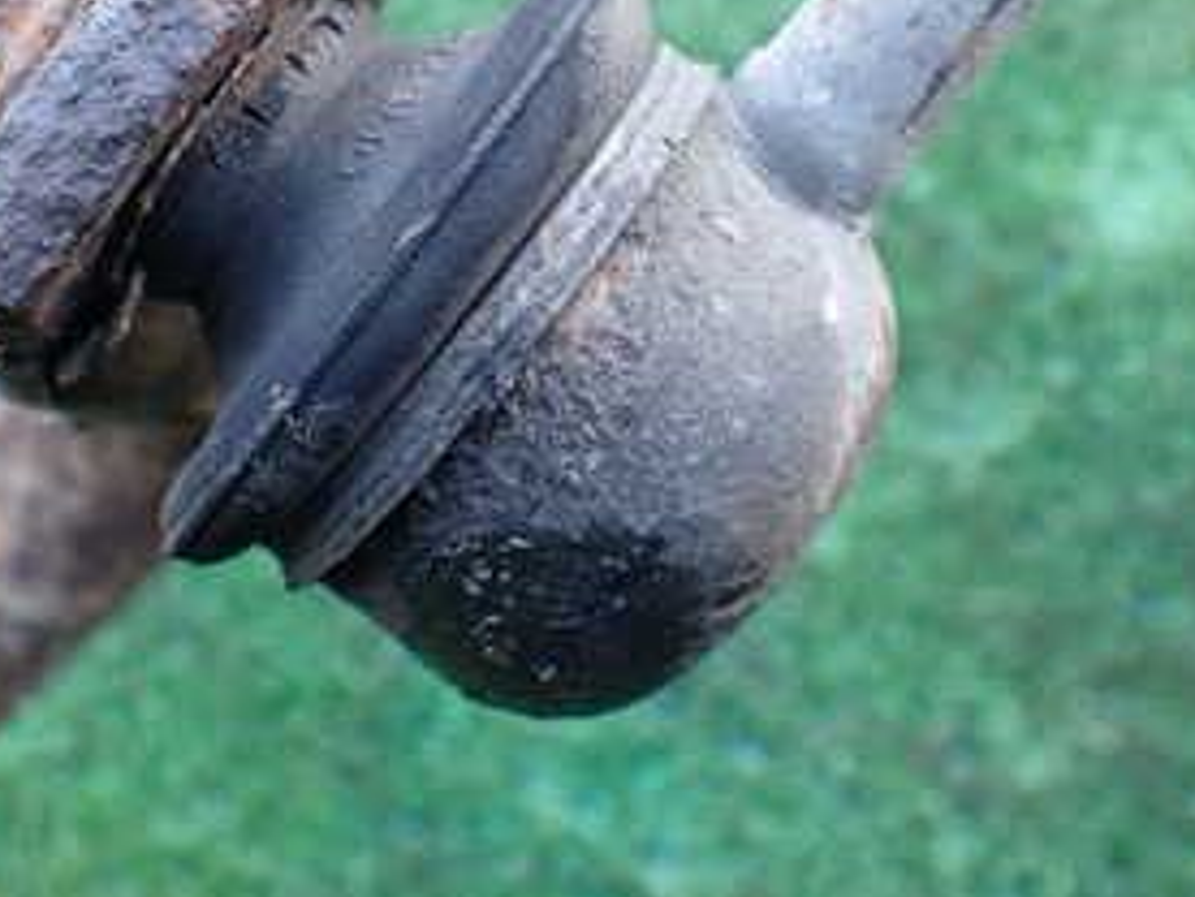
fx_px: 2245
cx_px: 475
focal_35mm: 65
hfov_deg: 29.7
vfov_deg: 22.1
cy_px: 104
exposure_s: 1/125
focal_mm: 5.4
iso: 200
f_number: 2.3
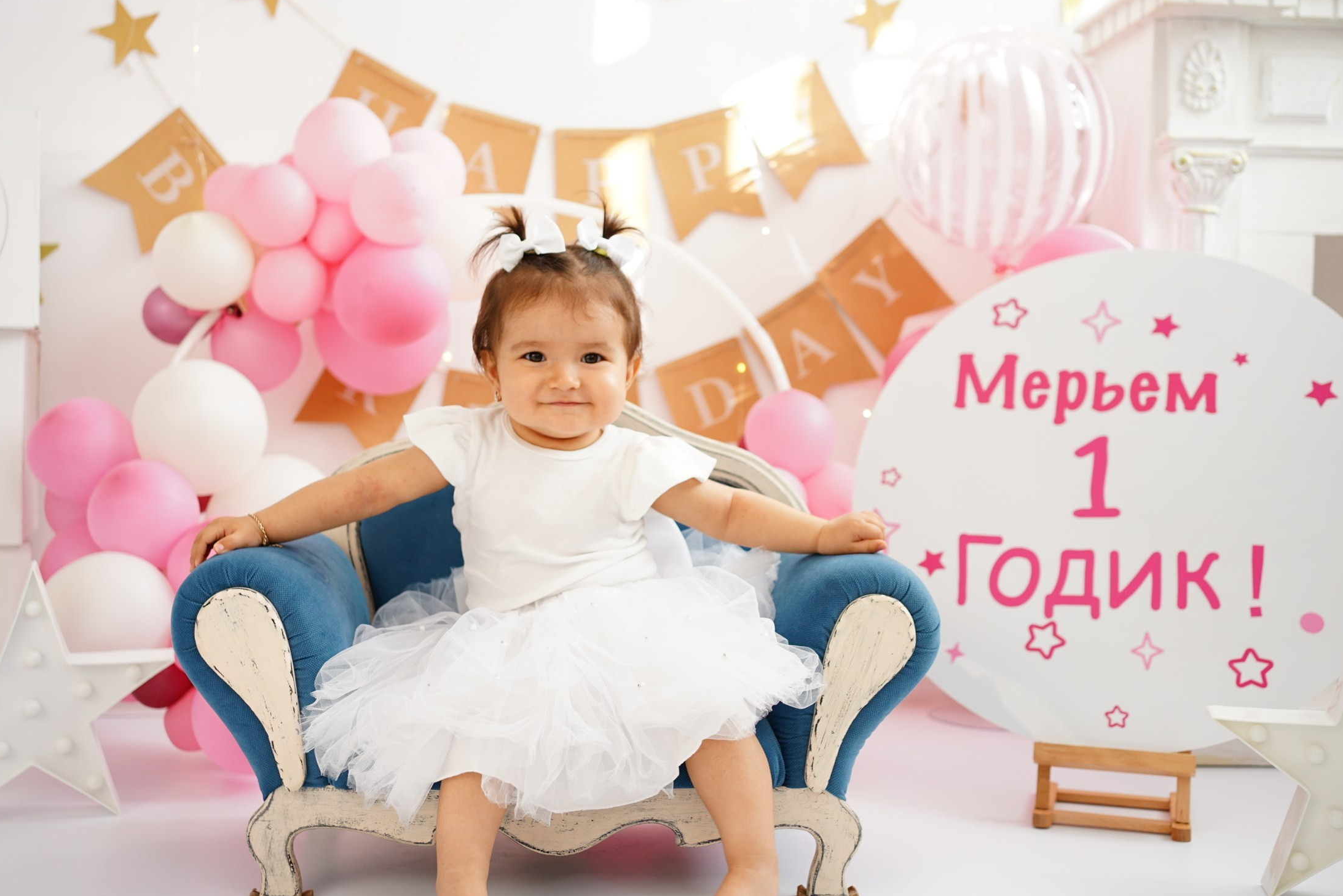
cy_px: 458
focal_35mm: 41
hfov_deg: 47.4
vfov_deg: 32.6
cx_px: 662
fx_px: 1530
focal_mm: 35
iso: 200
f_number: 2.8
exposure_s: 1/160
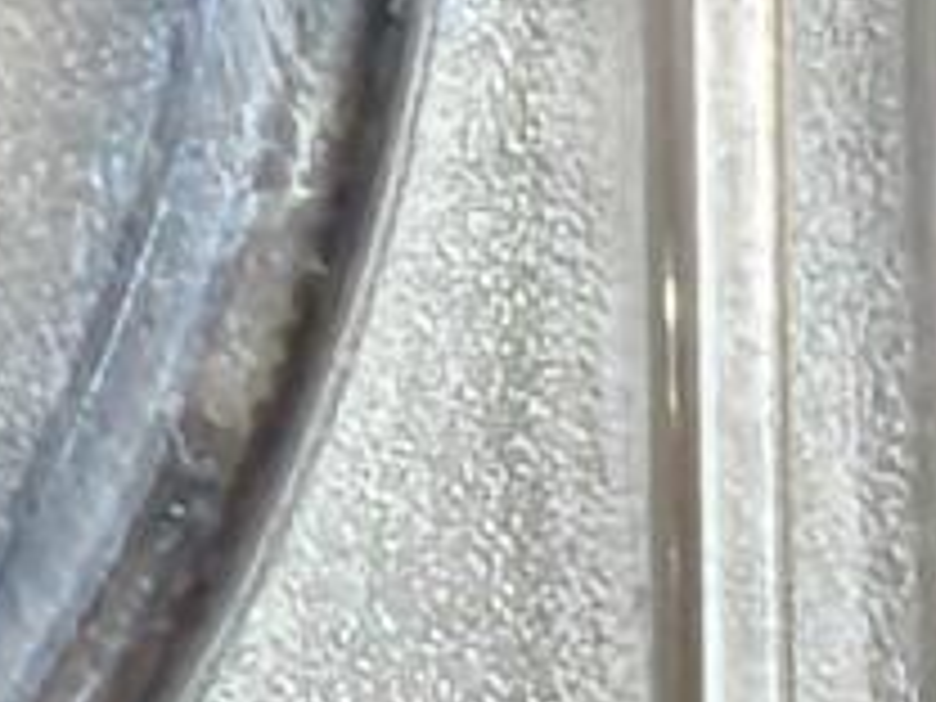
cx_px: -1710
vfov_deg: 1.6
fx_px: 24985
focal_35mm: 924
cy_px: -1354
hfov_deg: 2.1
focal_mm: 4.94
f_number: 1.5
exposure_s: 1/329
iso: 50
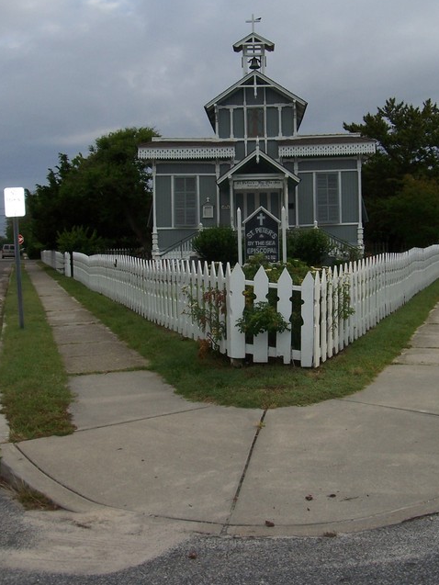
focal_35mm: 41
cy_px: 238
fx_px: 693
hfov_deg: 35.1
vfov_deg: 45.6
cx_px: 259
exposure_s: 1/350
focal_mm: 5.6
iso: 80
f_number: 5.6
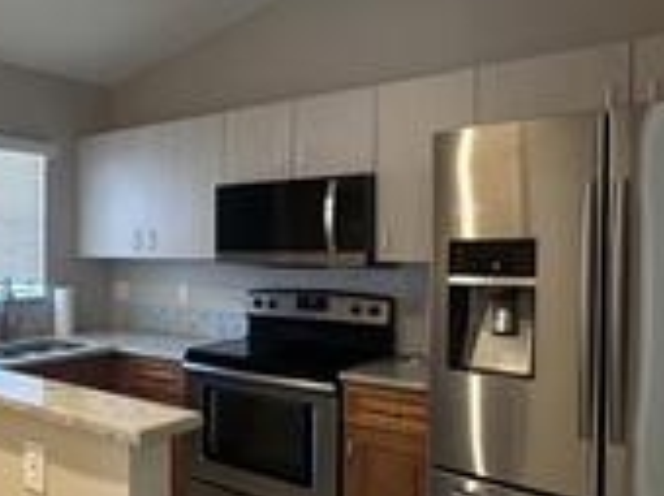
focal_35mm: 33
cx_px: 98
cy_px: 269
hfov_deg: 50.6
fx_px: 632
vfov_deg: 42.8
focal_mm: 2.22
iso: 640
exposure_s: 1/60
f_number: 2.2
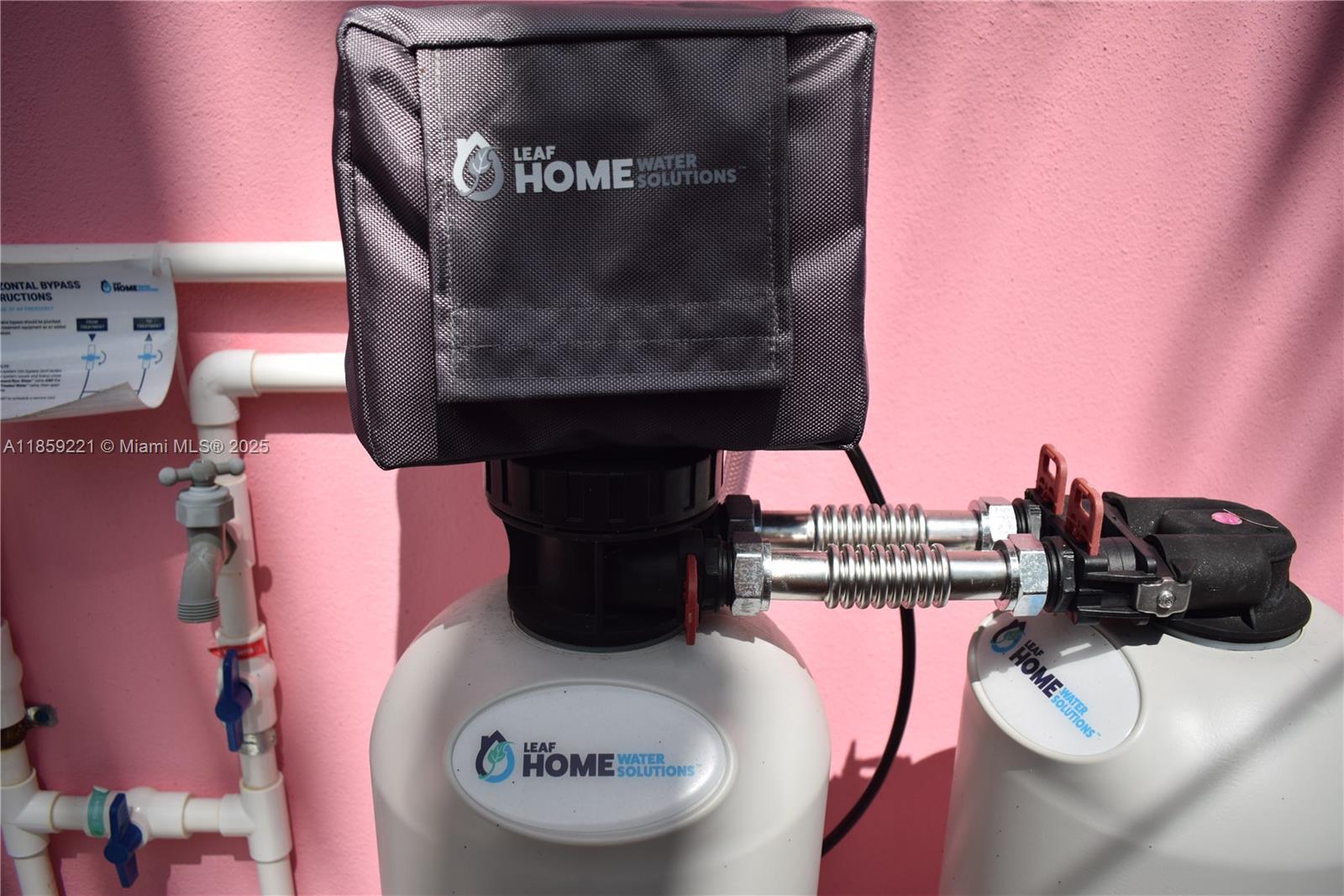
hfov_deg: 61.9
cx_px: 672
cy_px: 448
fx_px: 1120
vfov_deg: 43.6
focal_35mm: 30
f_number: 3.5
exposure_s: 1/1600
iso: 100
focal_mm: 20
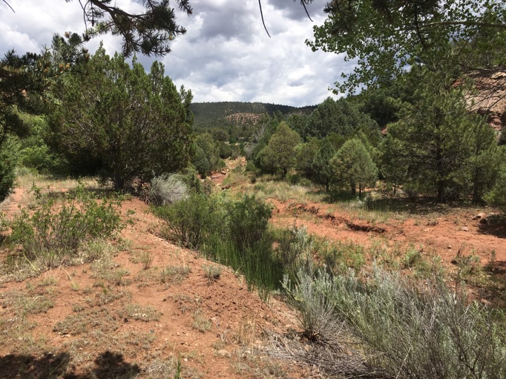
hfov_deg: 61.7
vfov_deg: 48.2
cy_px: 190
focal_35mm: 29
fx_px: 424
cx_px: 253
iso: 25
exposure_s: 1/1876
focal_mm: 4.15
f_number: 2.2
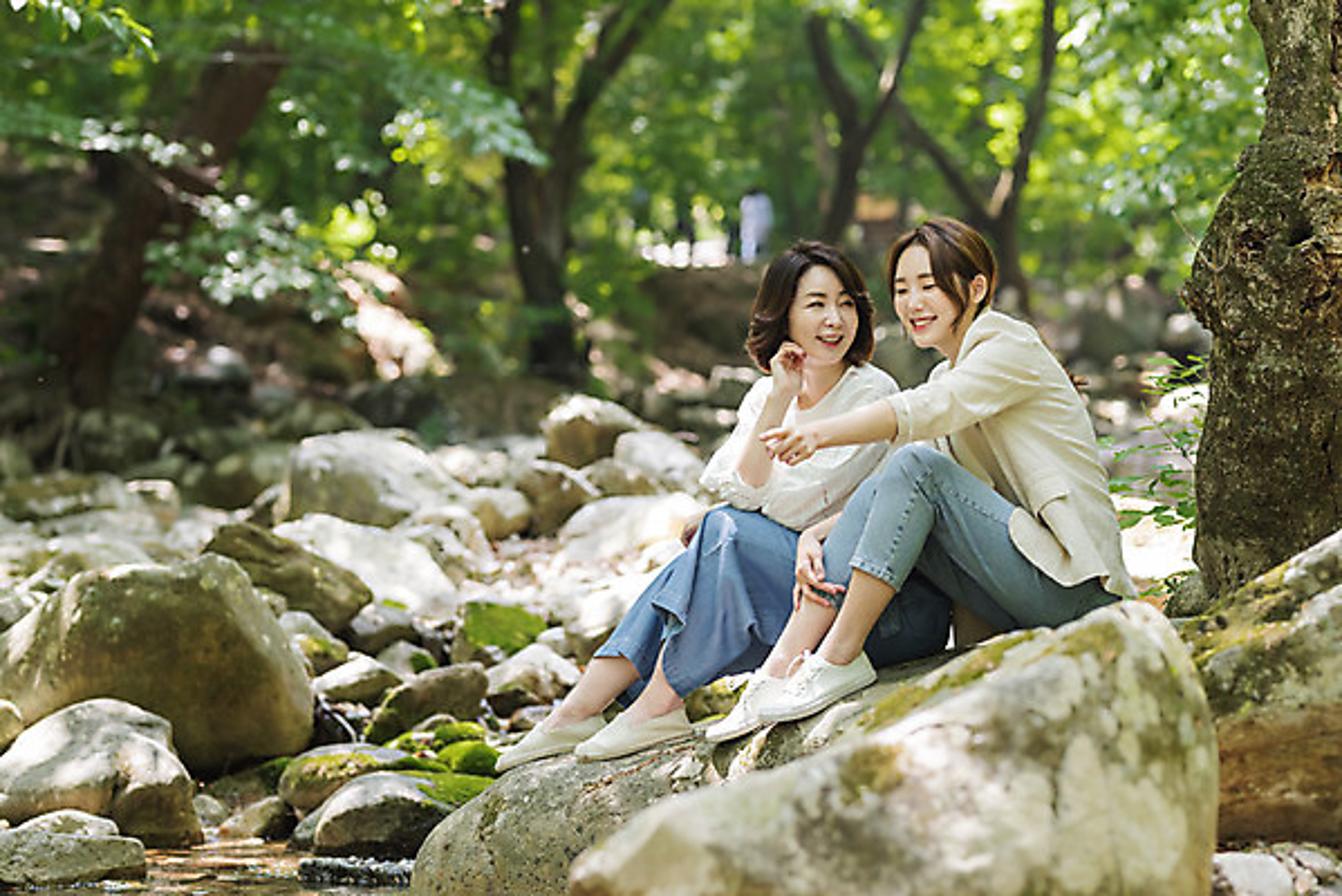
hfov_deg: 23.9
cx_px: 671
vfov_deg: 16.1
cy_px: 448
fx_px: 3170
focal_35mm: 85
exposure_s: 1/250
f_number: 2.5
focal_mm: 85
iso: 320
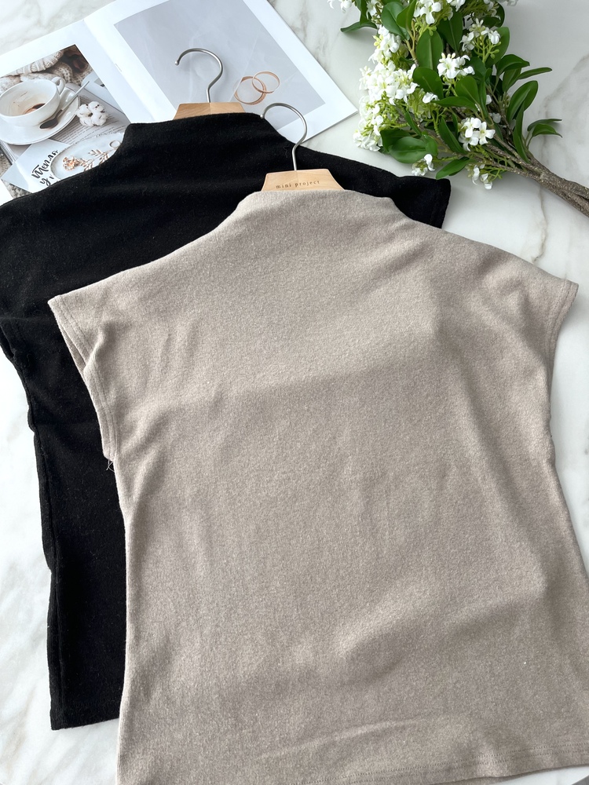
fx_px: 590
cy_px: 392
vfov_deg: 67.3
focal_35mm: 26
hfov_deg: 53.1
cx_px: 294
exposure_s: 1/122
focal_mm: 5.1
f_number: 1.6
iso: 40
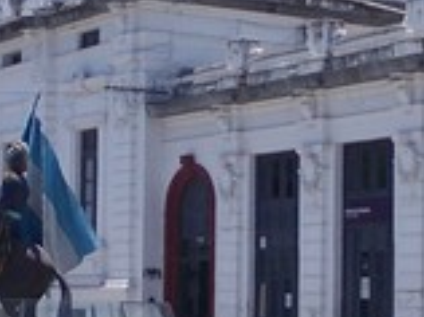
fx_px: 1663
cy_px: 183
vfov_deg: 10.9
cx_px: 148
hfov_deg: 14.5
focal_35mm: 136
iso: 80
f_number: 5.4
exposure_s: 1/400
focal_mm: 4
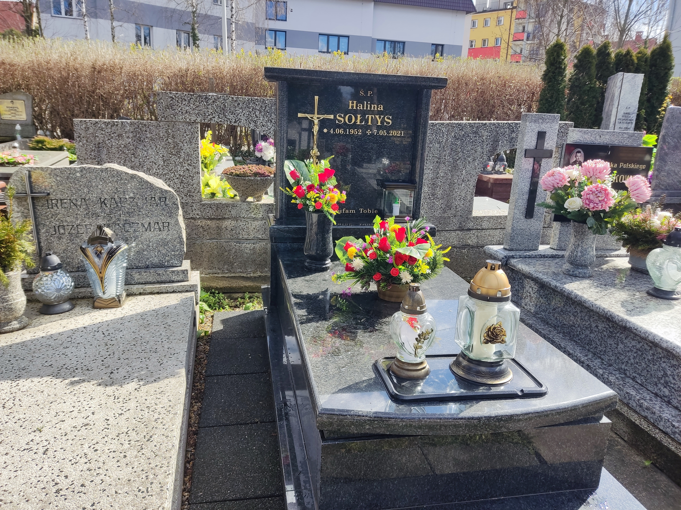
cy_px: 255
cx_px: 340
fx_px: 492
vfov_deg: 54.9
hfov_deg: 69.4
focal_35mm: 25
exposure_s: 1/802
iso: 50
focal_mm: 4.71
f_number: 1.79
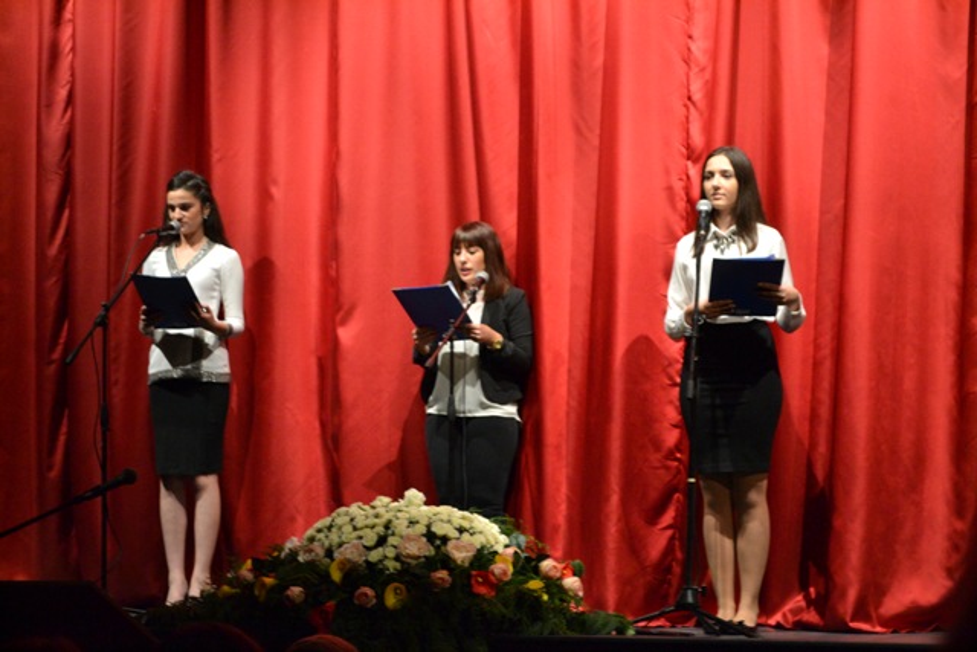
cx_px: 488
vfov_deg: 16.6
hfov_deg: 24.6
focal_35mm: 82
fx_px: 2239
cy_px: 326
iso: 2500
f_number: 5.6
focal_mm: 55
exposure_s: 1/60
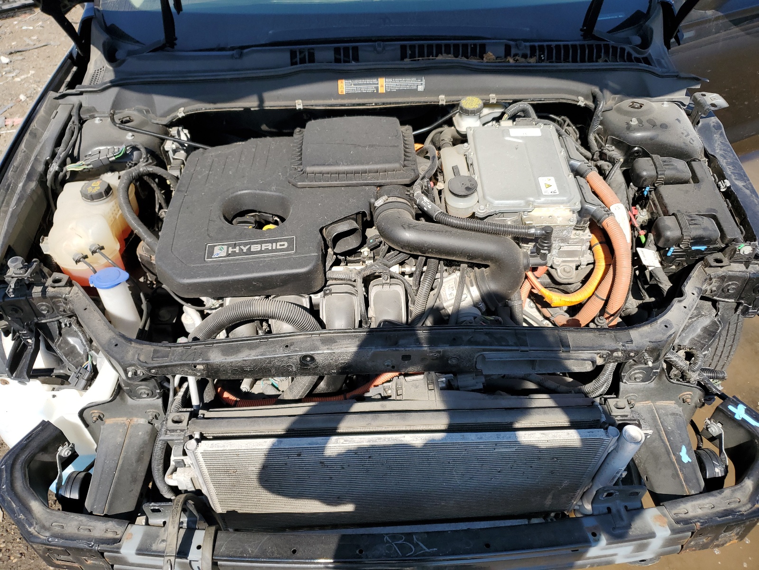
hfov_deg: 67.3
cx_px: 380
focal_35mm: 26
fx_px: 570
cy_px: 285
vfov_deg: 53.1
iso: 50
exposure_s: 1/2000
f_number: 1.5
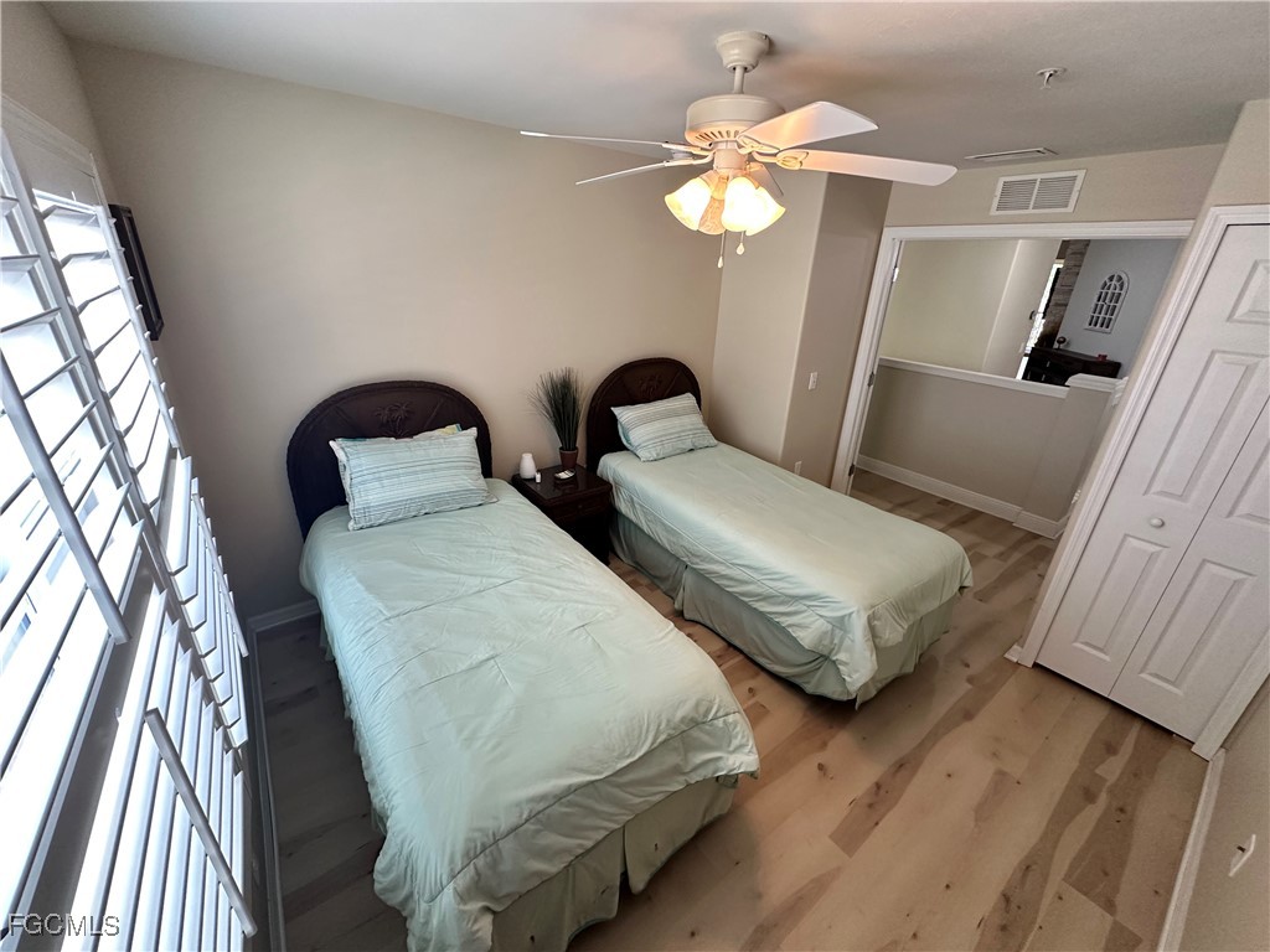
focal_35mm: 14
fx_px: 514
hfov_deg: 102.1
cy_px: 476
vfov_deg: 85.7
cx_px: 635
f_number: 2.2
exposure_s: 1/120
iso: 320
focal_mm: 2.22
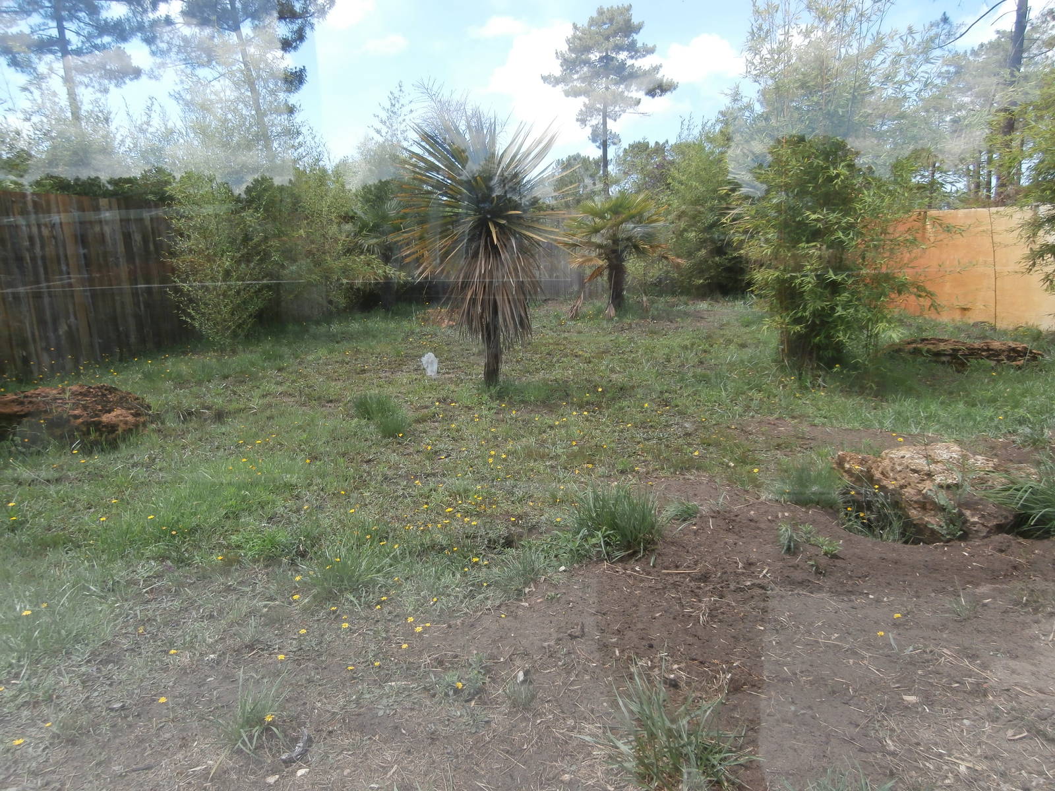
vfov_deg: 56.8
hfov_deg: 71.6
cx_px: 528
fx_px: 731
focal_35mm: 24
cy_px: 396
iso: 100
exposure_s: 1/400
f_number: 3
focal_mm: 4.2
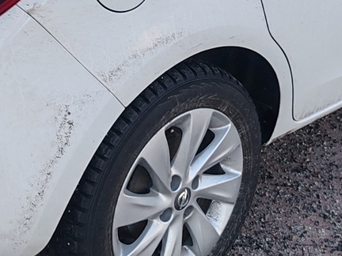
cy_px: -43
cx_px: 148
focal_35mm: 90
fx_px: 889
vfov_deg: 15.8
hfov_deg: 21.8
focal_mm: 6.12
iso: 64
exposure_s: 1/100
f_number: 1.9
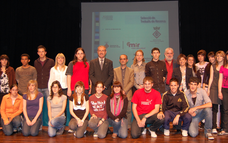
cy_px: 64
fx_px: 280
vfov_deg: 28.6
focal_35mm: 45
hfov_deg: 44.3
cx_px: 120
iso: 400
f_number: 3.8
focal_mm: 22
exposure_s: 1/60
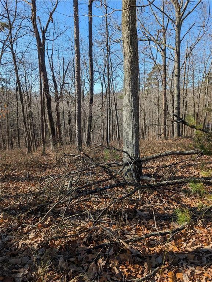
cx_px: 106
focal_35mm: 24
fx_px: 196
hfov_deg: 56.9
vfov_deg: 71.5
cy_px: 141
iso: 21
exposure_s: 1/573
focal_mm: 6.9
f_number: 1.68
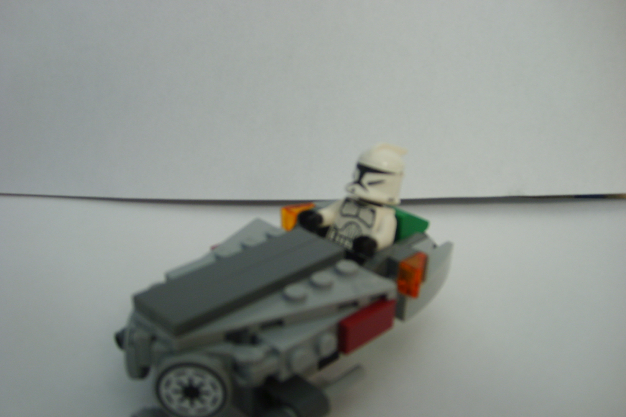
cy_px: 236
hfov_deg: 51.9
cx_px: 315
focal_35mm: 37
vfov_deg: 35.9
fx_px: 643
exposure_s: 1/6
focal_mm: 5.8
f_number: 2.8
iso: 50
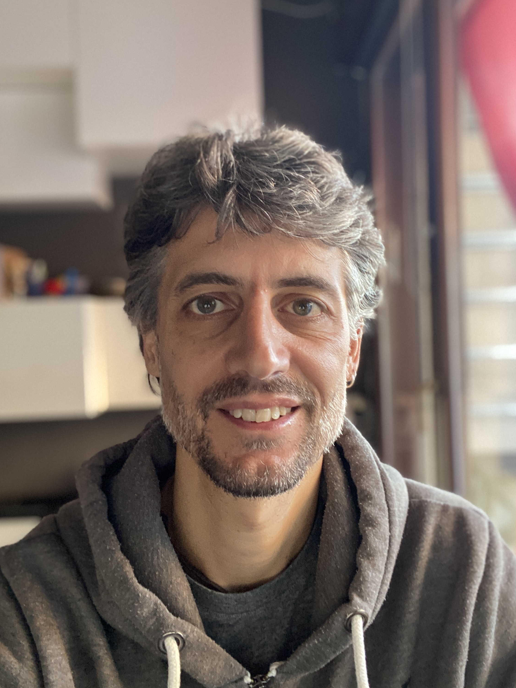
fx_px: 616
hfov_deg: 45.4
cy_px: 341
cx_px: 265
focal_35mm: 31
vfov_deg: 58.4
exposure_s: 1/43
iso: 400
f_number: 2.2
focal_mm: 2.71
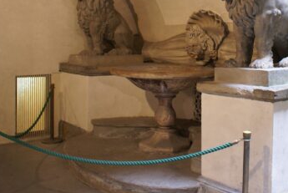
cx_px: 200
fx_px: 376
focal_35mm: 47
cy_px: 28
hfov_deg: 41.1
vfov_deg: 27.9
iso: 400
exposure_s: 1/13
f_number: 3.5
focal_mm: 18
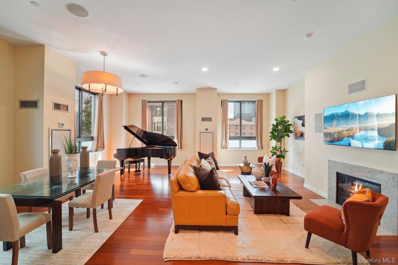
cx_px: 199
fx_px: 155
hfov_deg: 104.3
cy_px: 132
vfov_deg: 81.2
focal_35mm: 14
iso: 400
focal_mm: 14
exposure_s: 1/25
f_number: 8
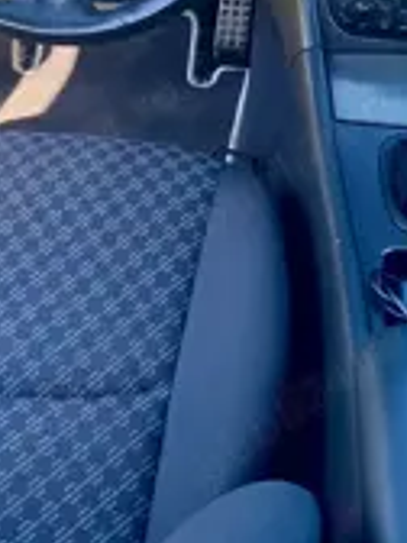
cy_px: -36
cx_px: 187
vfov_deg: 28.7
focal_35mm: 62
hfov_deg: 23.6
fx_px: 972
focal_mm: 4.25
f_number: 1.8
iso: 32
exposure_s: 1/228
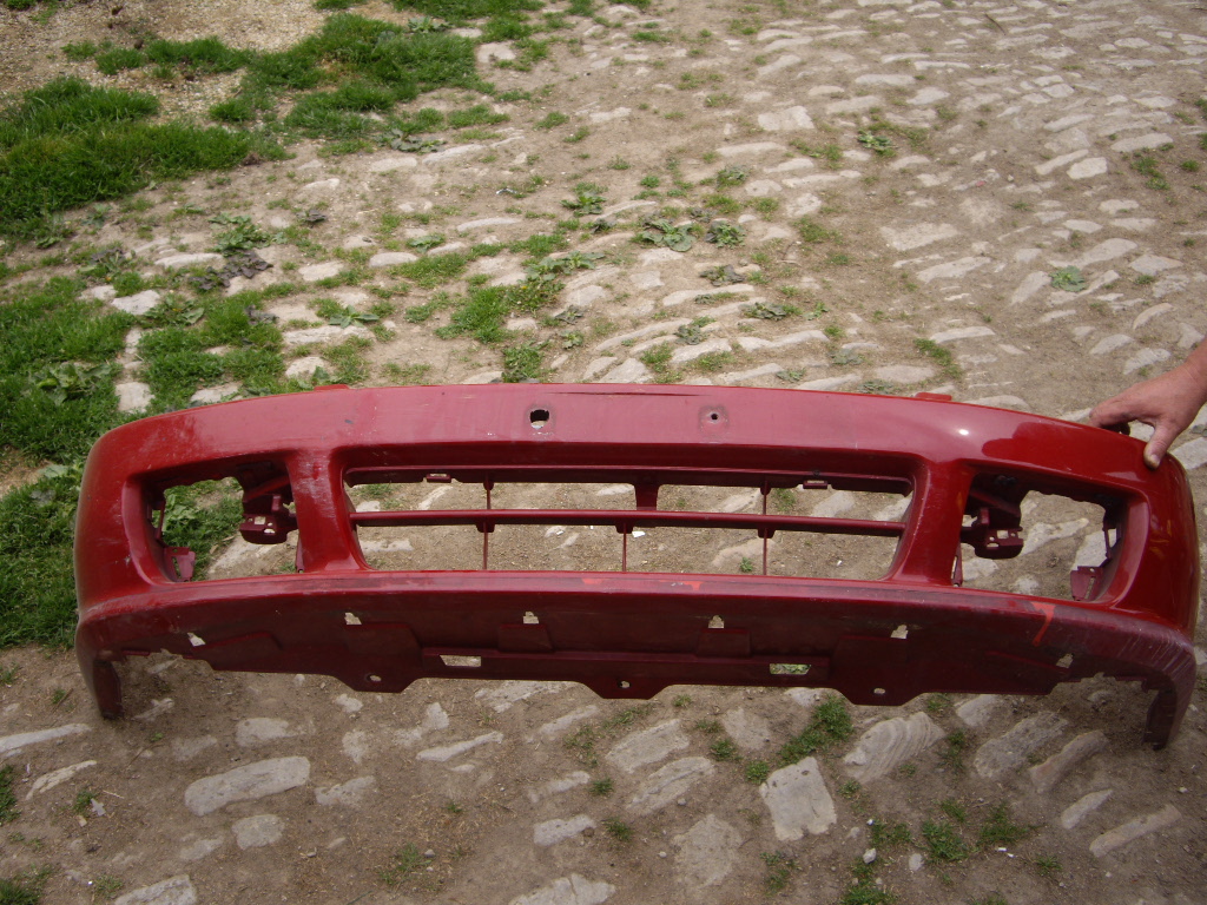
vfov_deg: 37.7
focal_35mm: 38
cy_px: 452
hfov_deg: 49.0
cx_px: 604
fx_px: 1325
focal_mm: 7.9
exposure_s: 1/320
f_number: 2.8
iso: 64
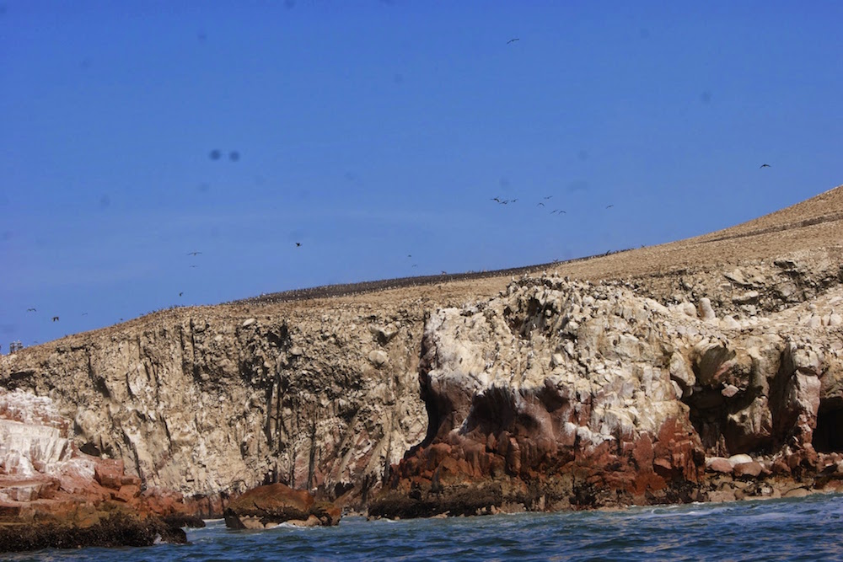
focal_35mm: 82
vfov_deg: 16.6
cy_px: 281
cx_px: 422
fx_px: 1932
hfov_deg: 24.6
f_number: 13
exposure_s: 1/250
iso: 100
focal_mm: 55
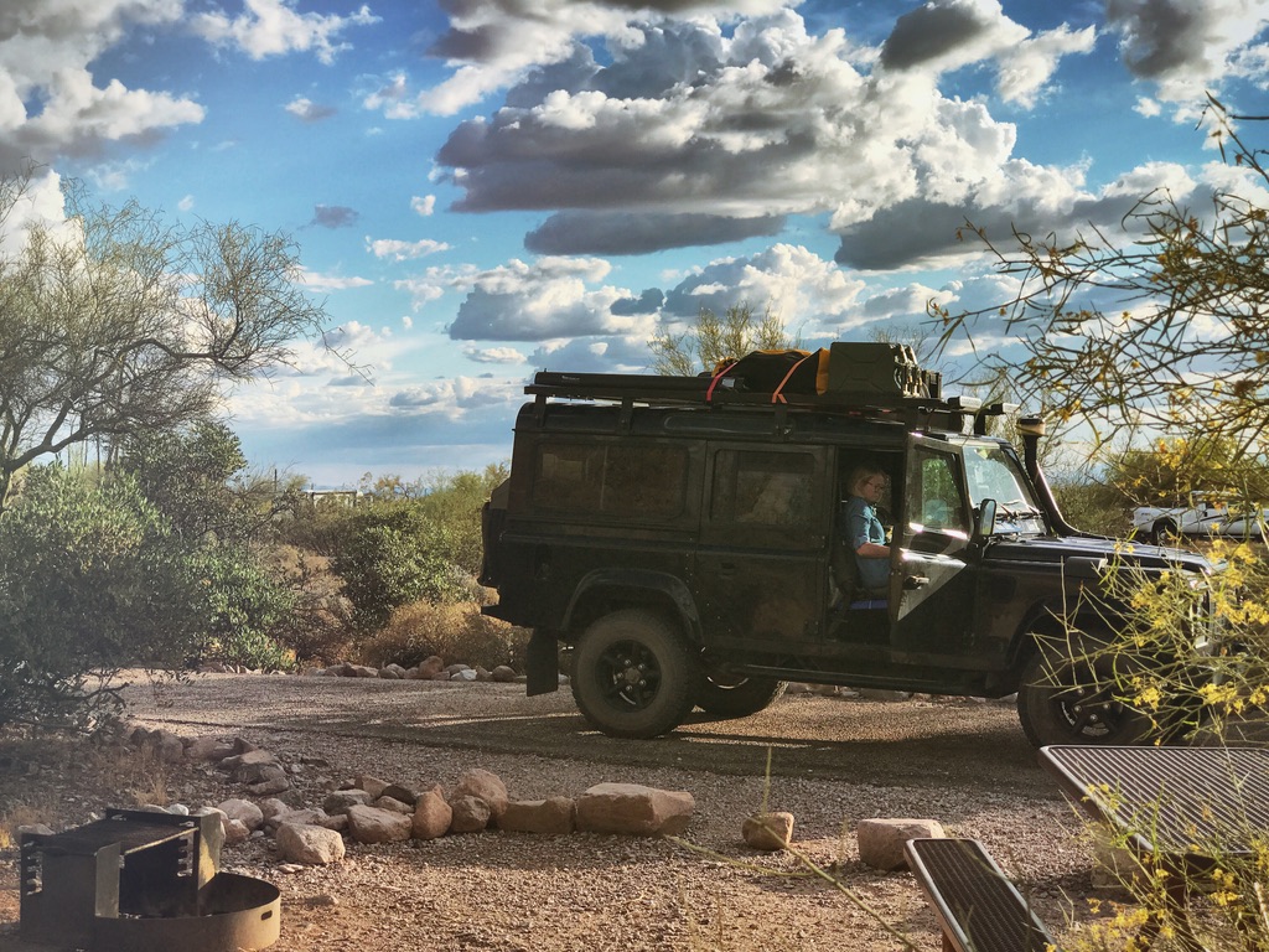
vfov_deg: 25.7
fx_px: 2090
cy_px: 476
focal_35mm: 57
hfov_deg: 33.8
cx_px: 634
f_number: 2.8
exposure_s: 1/812
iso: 20
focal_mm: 6.6
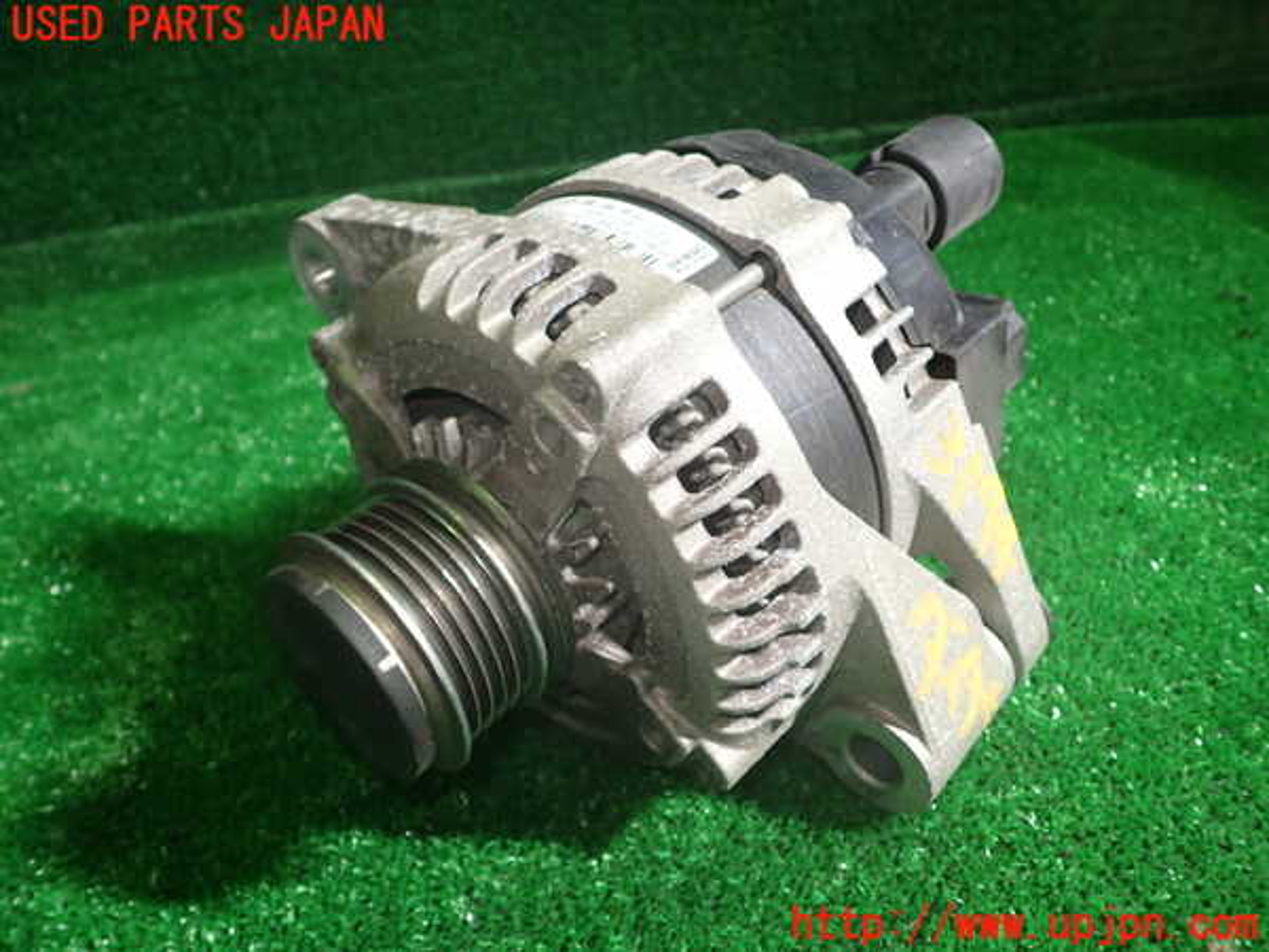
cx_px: 634
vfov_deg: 49.7
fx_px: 1026
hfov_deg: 63.4
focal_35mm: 28
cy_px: 476
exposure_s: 1/60
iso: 200
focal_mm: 5.05
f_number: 2.2
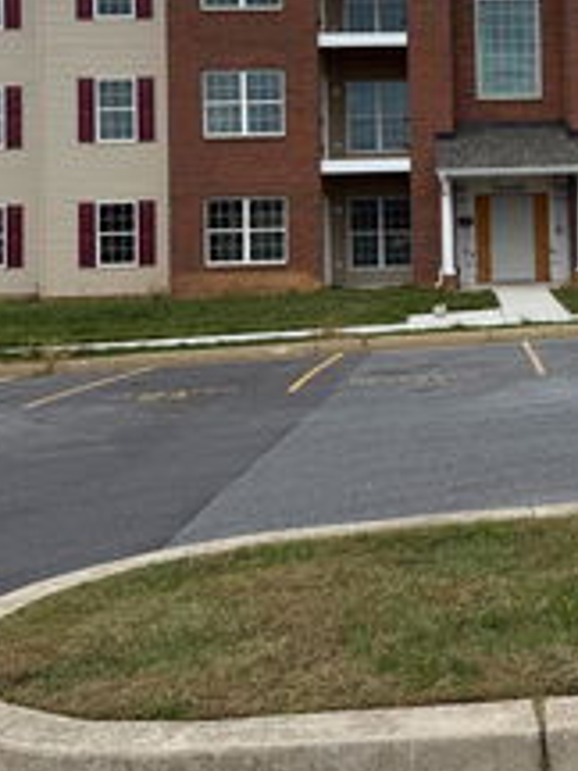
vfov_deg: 36.3
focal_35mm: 51
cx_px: 500
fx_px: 1135
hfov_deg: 27.7
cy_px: 159
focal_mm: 6.76
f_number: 1.78
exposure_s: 1/3953
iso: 80
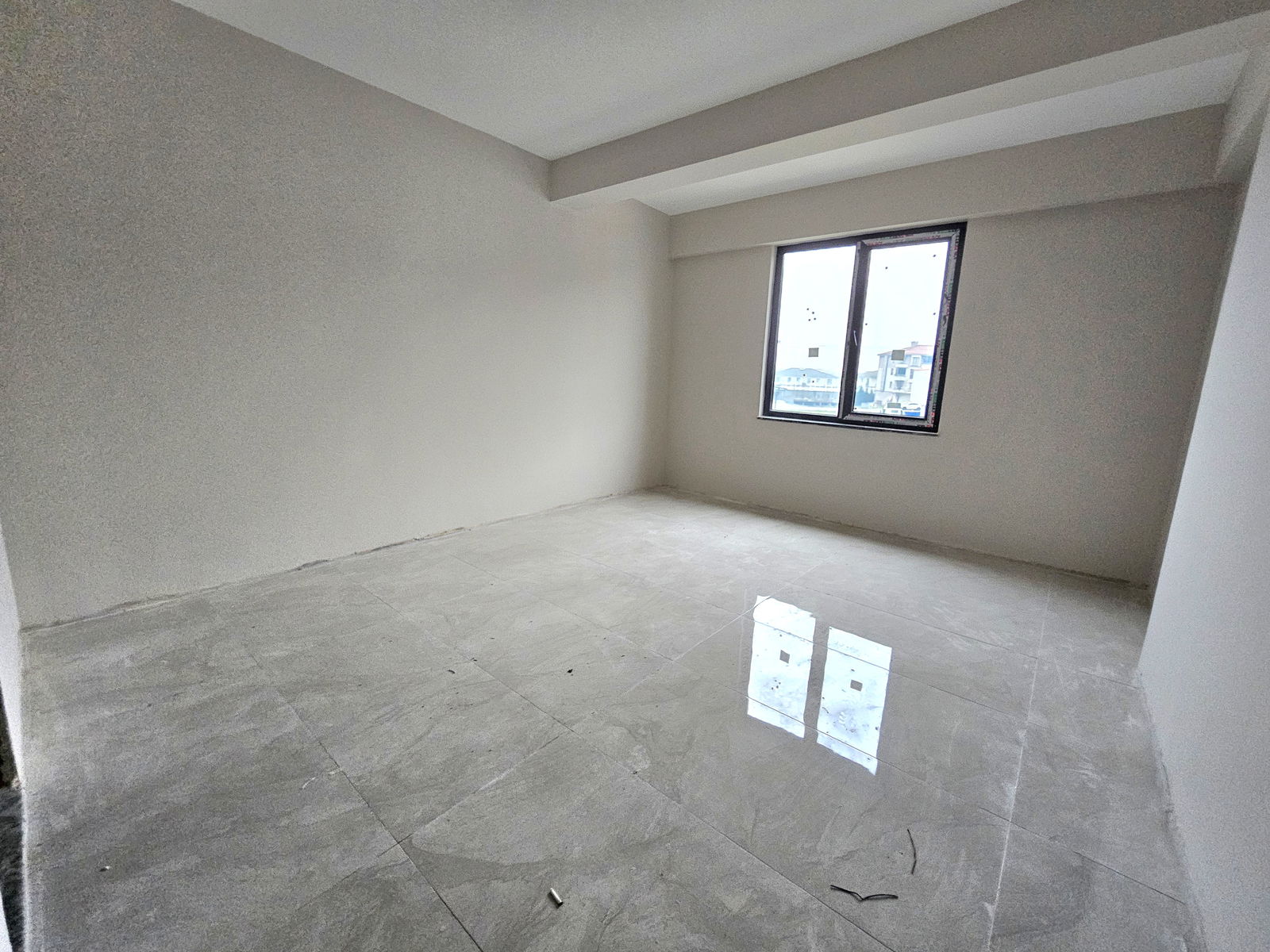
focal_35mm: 13
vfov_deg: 89.9
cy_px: 476
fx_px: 477
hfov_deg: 106.2
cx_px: 635
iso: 320
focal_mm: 2.2
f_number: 2.2
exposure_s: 1/30
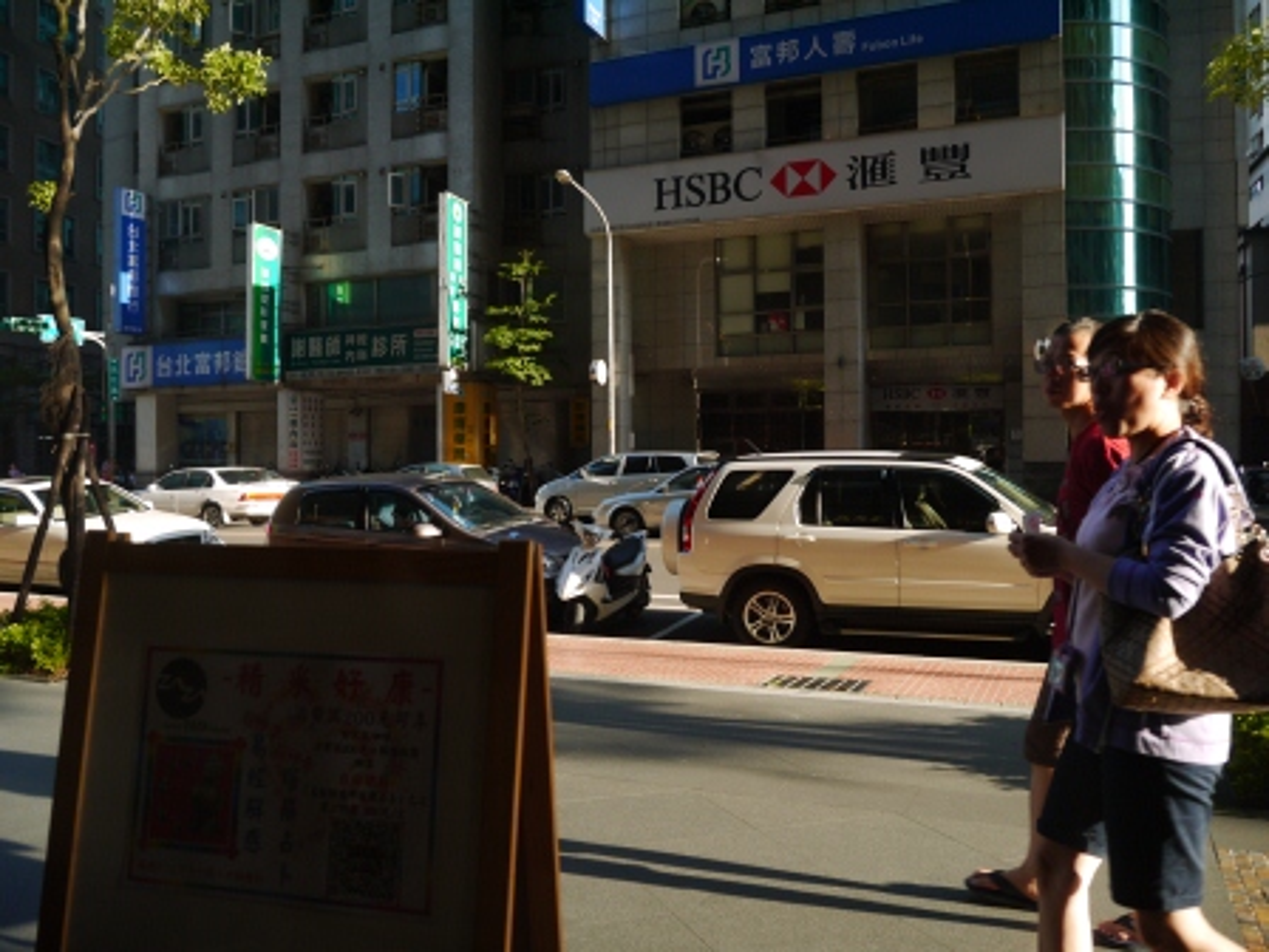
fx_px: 1026
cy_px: 476
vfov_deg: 49.7
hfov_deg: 63.4
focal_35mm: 28
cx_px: 634
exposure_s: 1/160
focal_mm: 14
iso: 160
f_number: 5
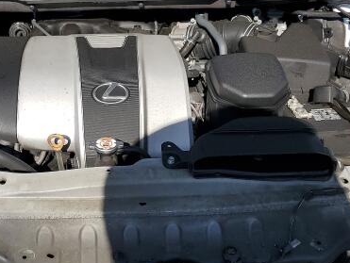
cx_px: 131
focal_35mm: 56
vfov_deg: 26.0
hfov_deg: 34.1
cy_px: 91
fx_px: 567
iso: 50
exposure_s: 1/2500
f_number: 1.5
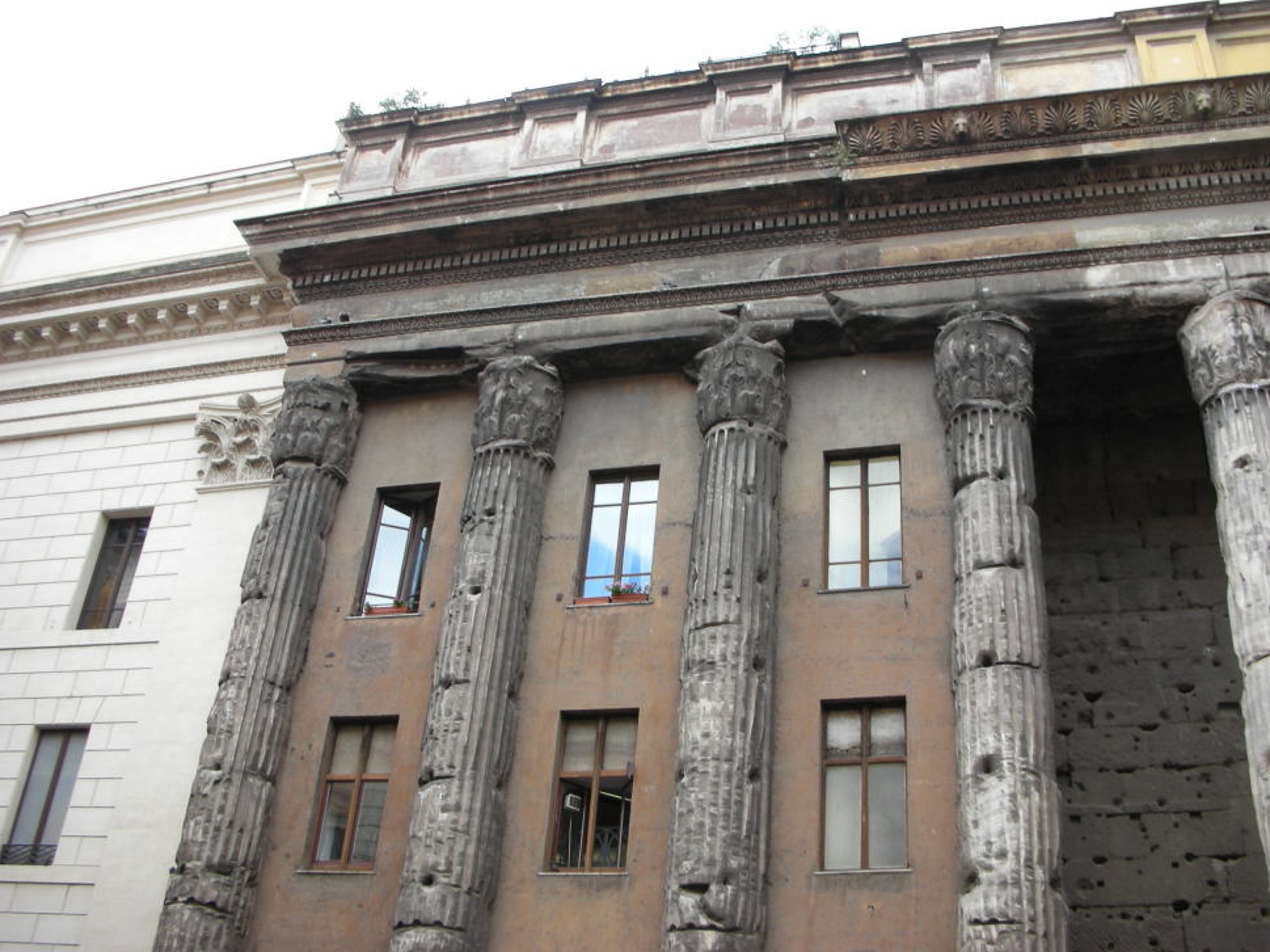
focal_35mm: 37
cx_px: 659
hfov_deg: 50.1
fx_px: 1357
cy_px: 458
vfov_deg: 38.6
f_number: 3
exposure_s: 1/80.3
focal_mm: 5.8
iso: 50
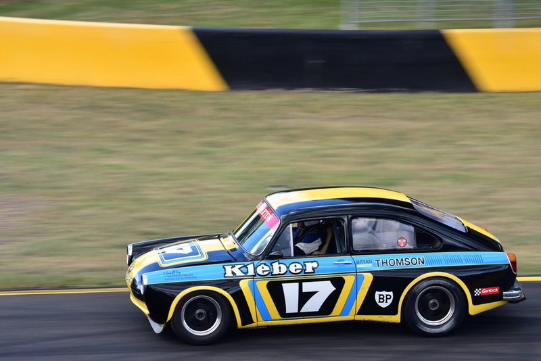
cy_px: 180
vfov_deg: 6.8
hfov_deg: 10.2
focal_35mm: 202
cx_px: 270
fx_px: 3044
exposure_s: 1/250
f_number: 10
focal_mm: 135
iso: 640
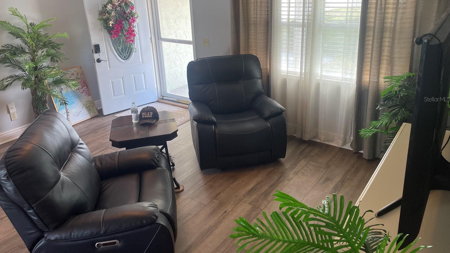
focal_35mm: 29
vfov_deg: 40.0
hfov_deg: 66.1
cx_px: 221
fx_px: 346
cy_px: 99
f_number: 1.6
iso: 80
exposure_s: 1/120
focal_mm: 4.2
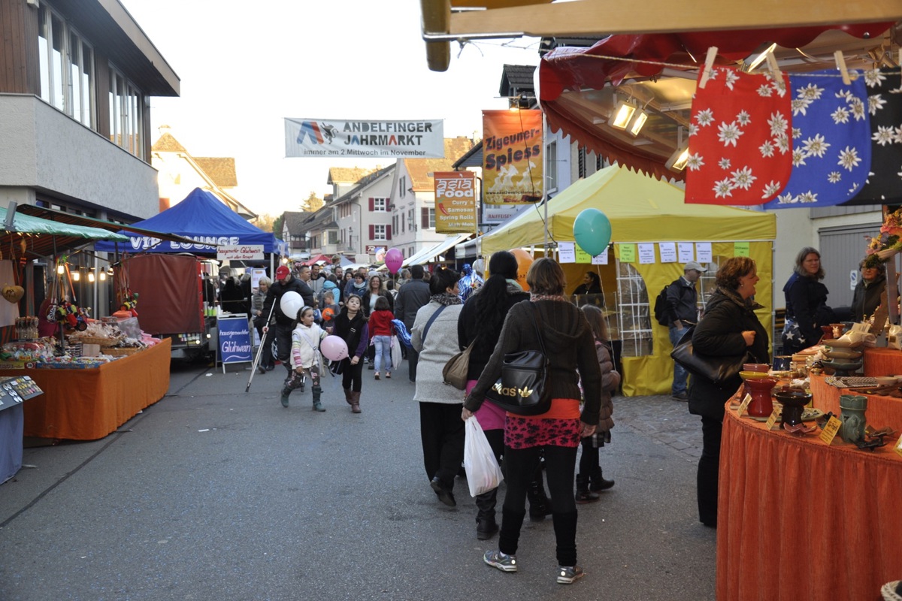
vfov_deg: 35.5
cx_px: 451
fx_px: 940
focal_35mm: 38
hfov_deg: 51.3
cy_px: 300
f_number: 4
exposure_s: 1/200
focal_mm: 25
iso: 320
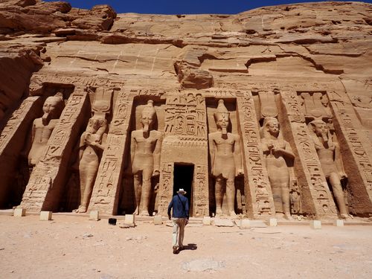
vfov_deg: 56.8
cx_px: 186
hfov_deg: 71.6
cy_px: 140
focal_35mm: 24
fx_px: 258
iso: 200
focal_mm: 12
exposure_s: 1/500
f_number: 10
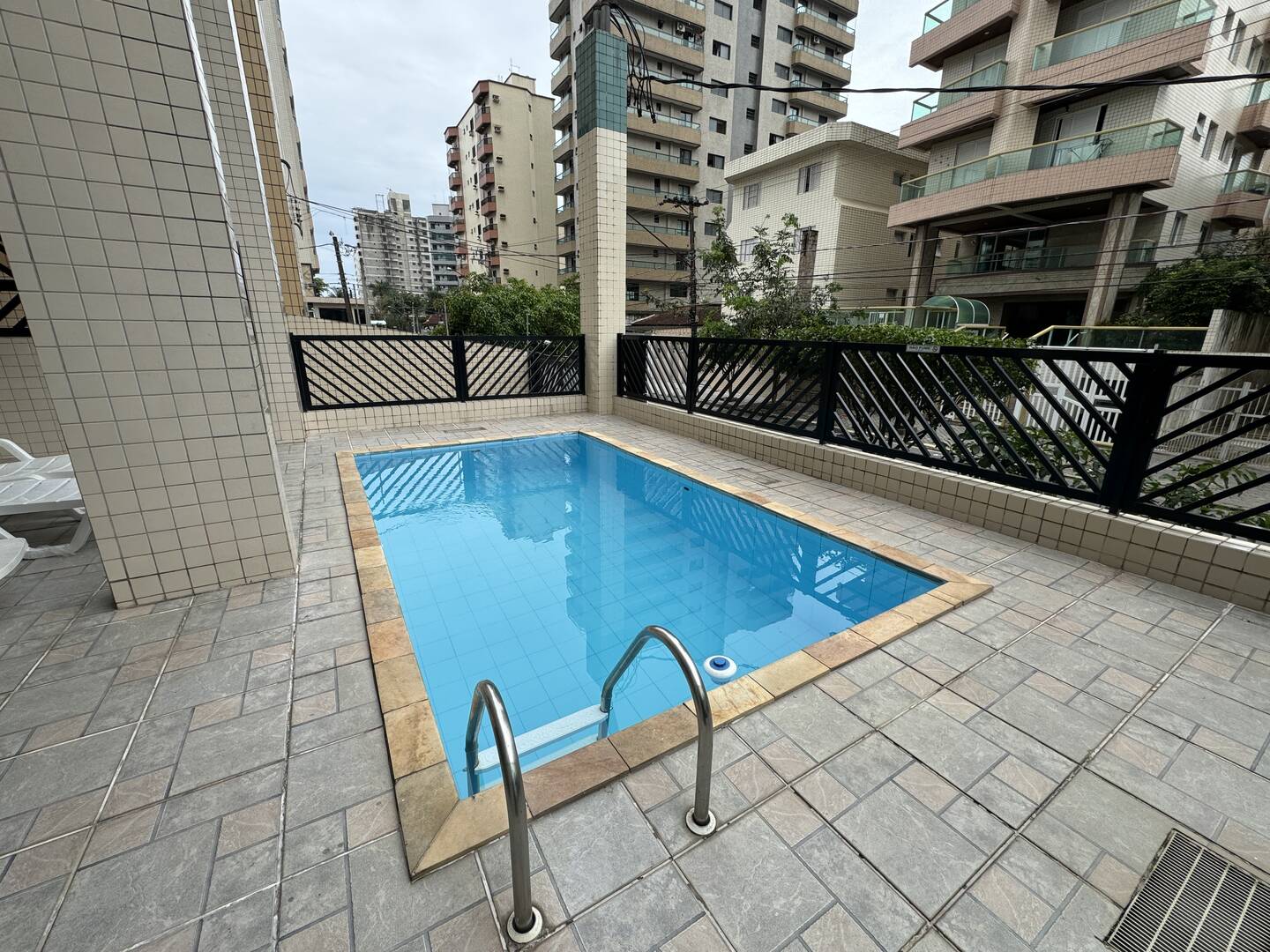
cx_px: 635
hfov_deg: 102.1
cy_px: 476
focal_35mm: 14
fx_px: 514
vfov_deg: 85.7
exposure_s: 1/956
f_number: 2.2
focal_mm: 2.22
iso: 50
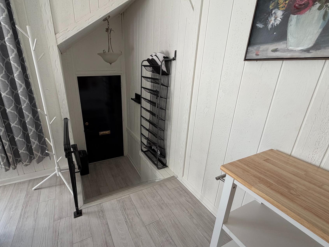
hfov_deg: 90.4
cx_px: 140
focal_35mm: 17
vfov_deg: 74.7
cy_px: 124
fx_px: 162
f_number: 2.2
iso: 64
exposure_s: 1/121
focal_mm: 2.22
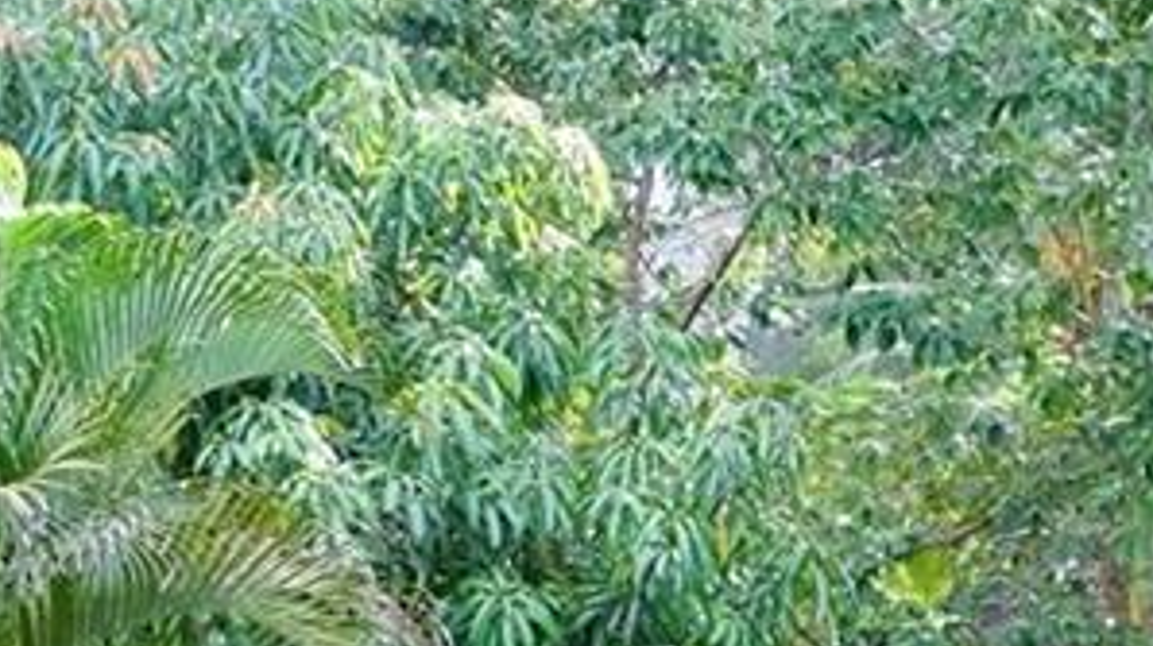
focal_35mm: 152
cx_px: 2213
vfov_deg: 7.9
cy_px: 762
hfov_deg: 12.6
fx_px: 4643
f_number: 2.8
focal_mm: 18
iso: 200
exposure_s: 1/125
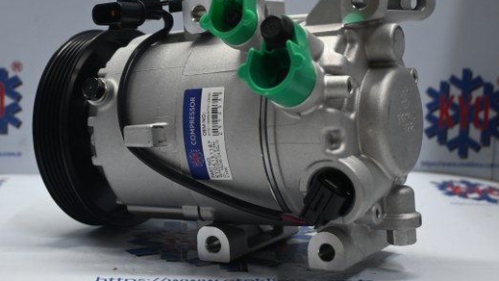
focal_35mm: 64
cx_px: 225
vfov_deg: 18.9
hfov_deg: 33.0
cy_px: 105
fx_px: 842
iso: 800
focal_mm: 35
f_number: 5.3
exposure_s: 1/60
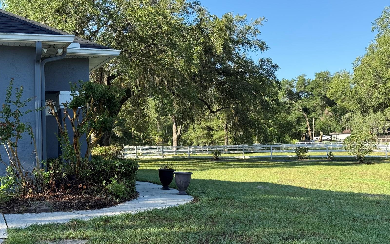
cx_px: 195
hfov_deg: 39.6
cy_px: 123
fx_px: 542
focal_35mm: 51
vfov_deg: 25.4
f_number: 1.78
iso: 100
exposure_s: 1/1377
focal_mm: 6.76
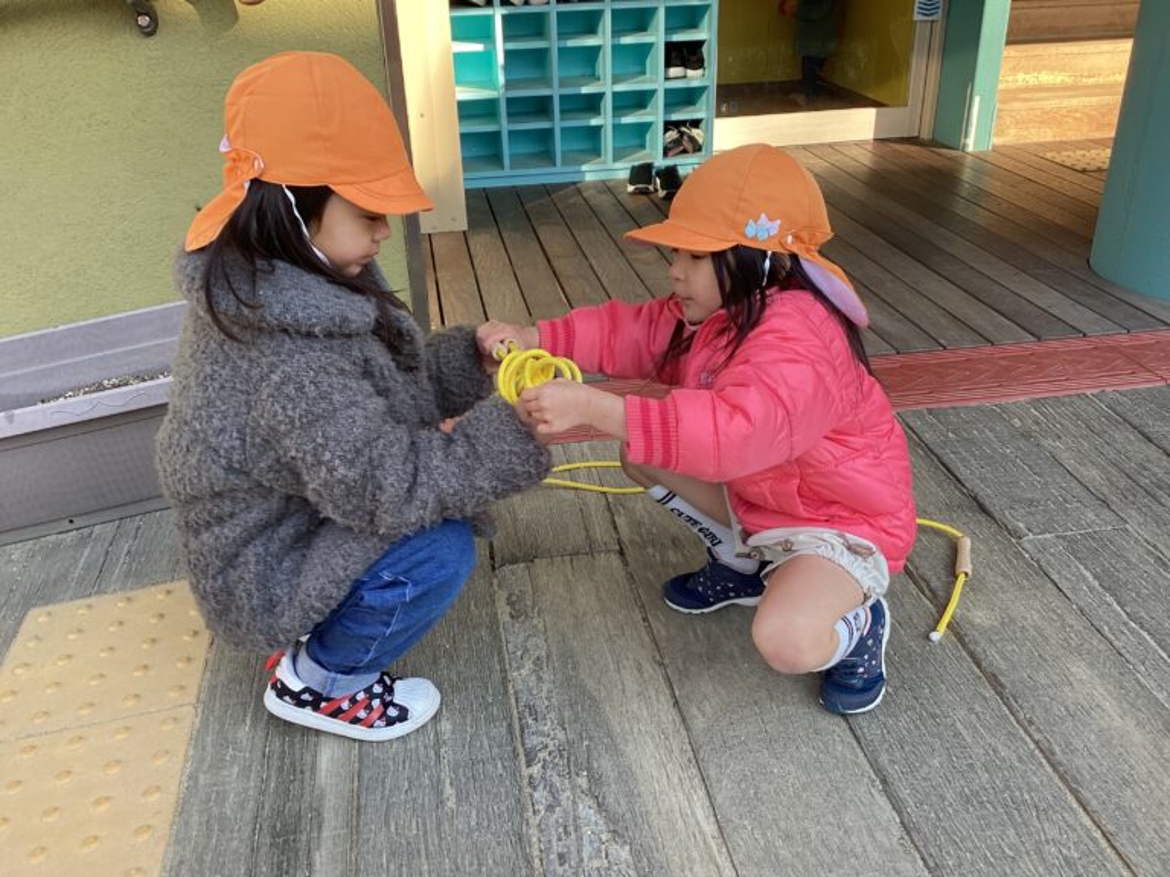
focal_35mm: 31
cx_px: 585
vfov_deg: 45.4
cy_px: 438
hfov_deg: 58.4
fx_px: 1048
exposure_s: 1/120
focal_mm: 3.3
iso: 25
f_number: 2.4
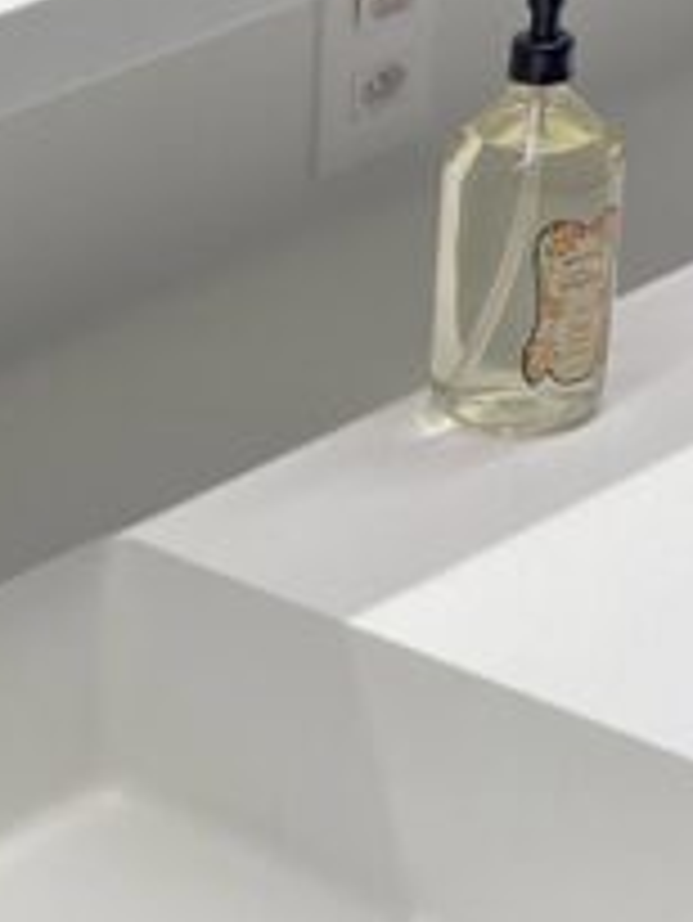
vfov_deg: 14.8
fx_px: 3466
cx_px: -310
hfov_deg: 11.0
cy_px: 1043
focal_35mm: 130
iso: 50
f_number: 1.8
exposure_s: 1/120
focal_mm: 4.25
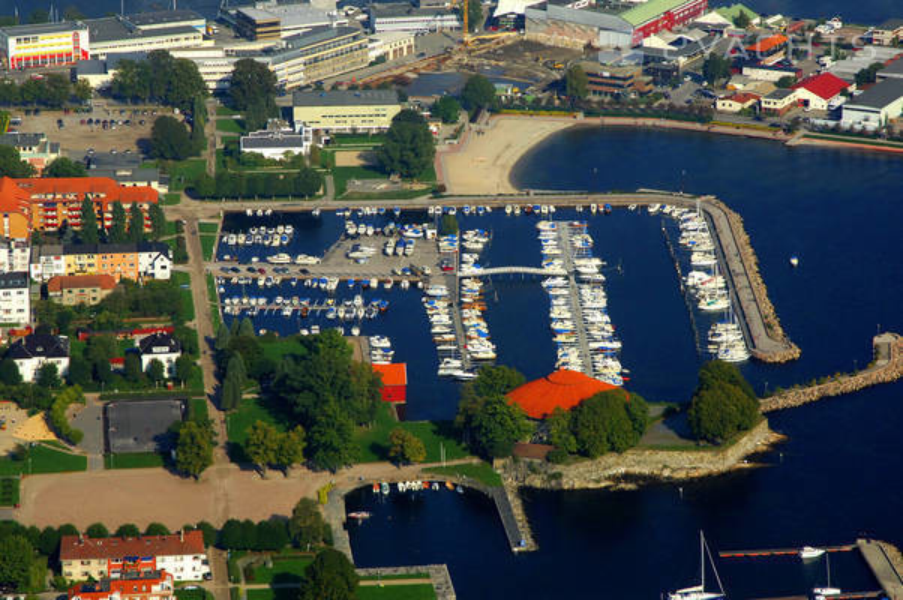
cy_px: 300
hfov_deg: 15.2
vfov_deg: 10.1
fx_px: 3383
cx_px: 452
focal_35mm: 135
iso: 400
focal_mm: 90
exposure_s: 1/1000
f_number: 8.5
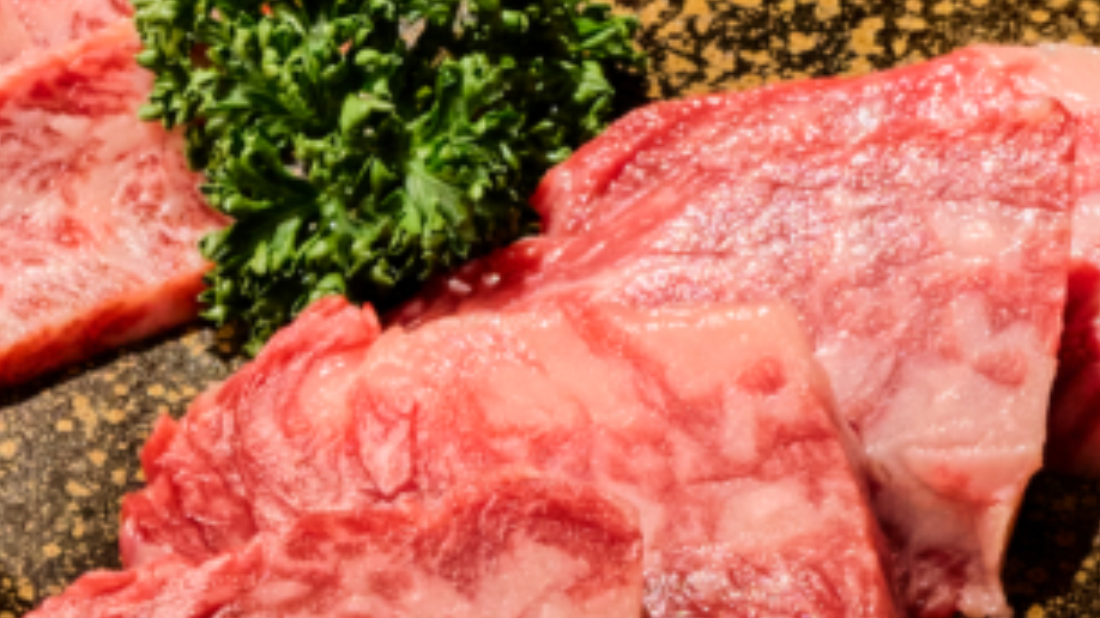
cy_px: 787
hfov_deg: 2.5
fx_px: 25167
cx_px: 1197
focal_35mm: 863
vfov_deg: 1.4
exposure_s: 1/125
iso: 800
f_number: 13
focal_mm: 140
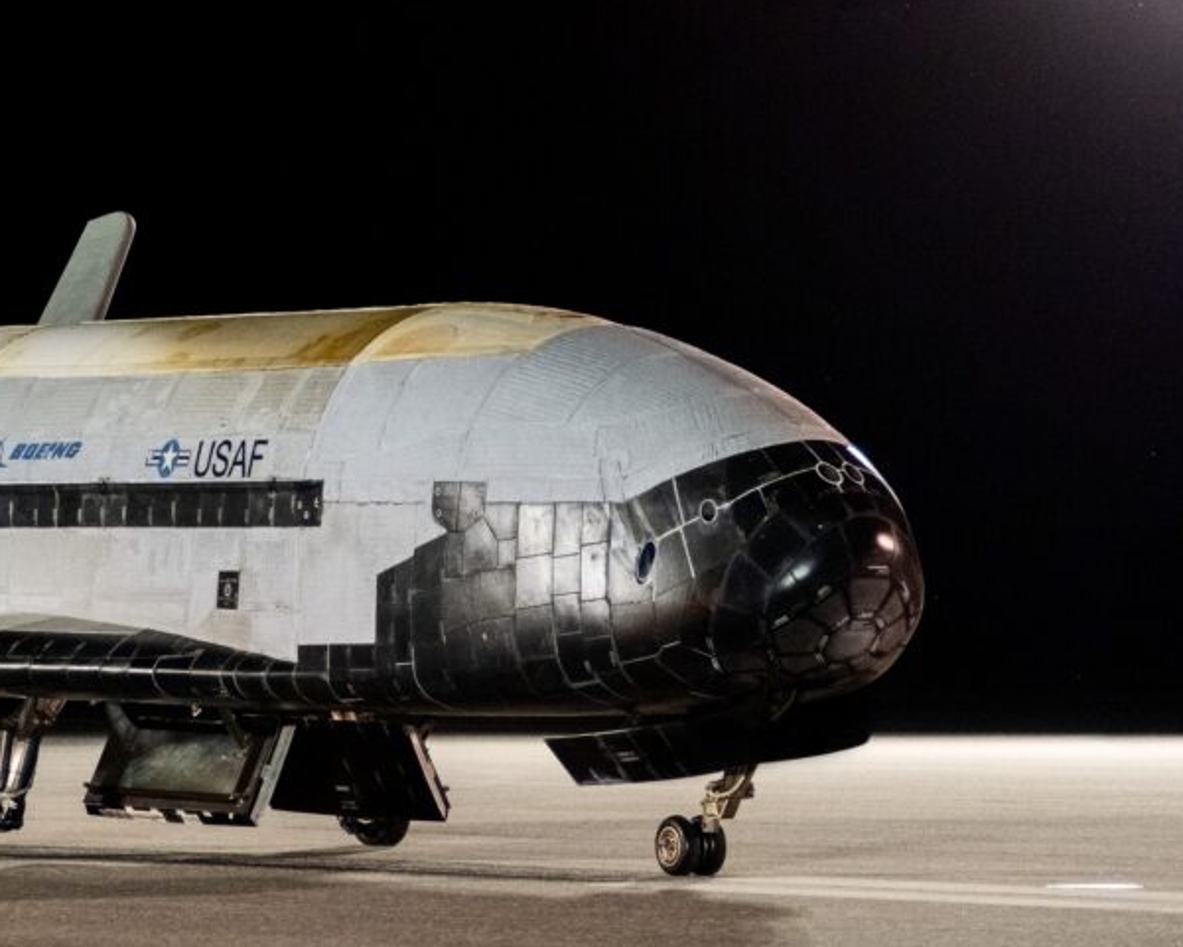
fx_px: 7493
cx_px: 209
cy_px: 438
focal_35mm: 214
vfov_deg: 7.2
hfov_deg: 9.0
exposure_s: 1/250
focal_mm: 85.4
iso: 12800
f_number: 4
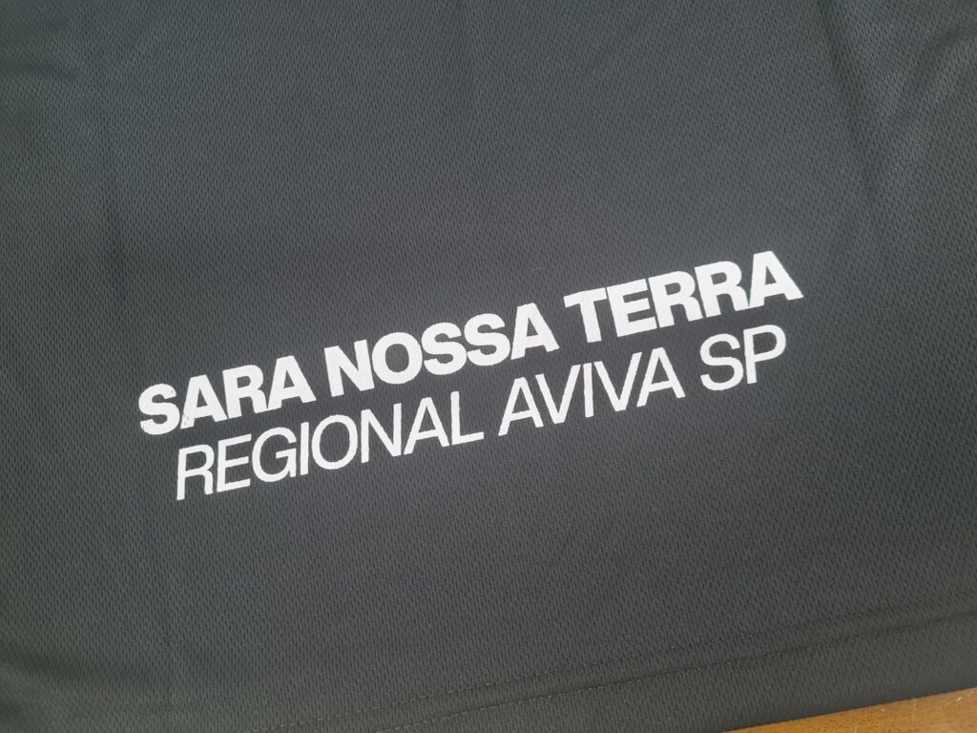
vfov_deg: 53.1
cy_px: 366
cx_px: 488
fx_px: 734
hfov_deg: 67.3
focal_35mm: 26
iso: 400
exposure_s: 1/40
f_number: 1.8
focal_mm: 5.4
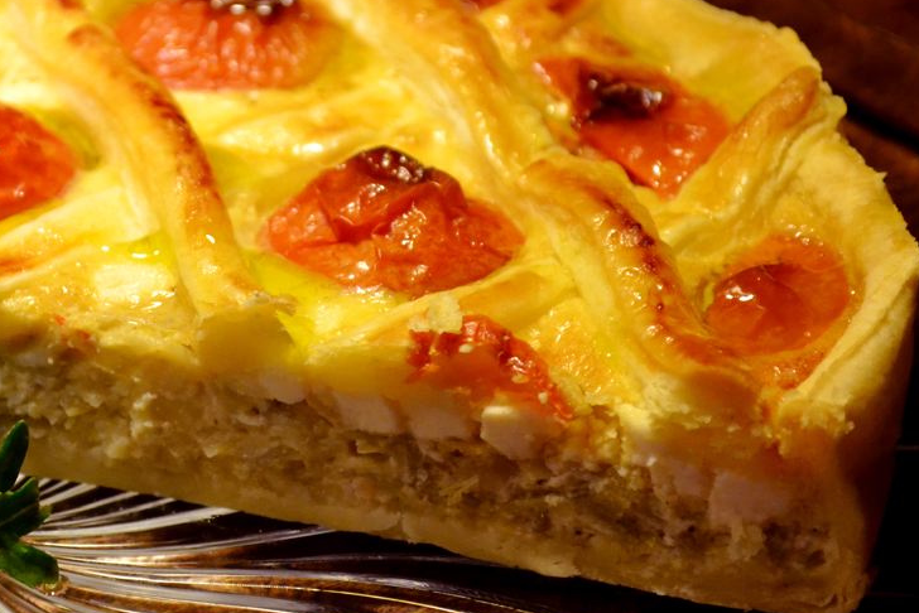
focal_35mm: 145
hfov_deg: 14.1
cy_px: 298
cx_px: 196
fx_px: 3700
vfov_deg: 9.5
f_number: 5.6
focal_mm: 55
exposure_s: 1/60
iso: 2500
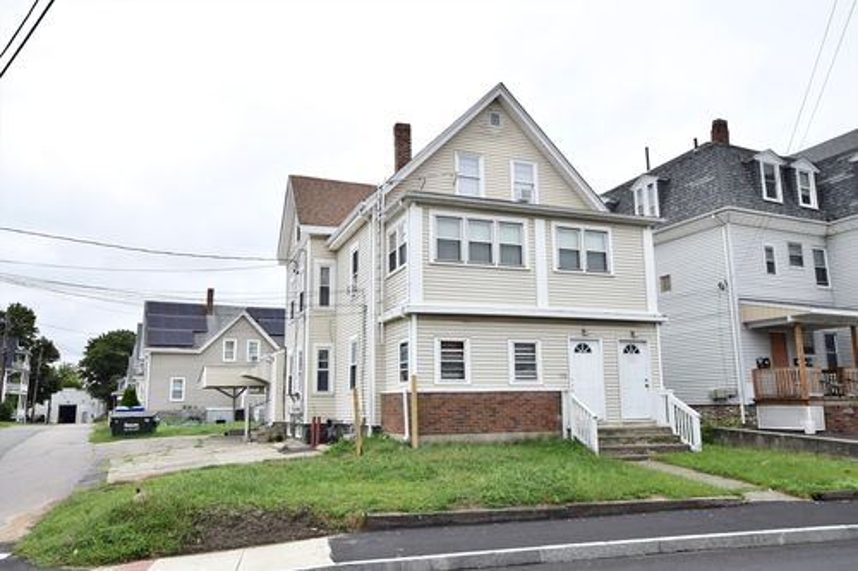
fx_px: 643
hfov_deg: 67.4
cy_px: 286
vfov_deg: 47.9
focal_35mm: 27
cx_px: 429
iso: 200
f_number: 9
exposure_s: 1/320
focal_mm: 18
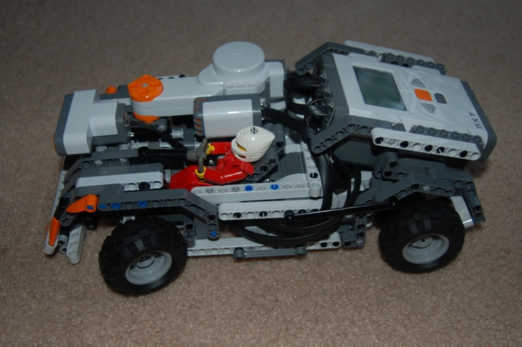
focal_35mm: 42
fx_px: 608
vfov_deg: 31.8
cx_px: 261
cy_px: 174
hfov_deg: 46.4
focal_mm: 28
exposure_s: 1/60
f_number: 3.5
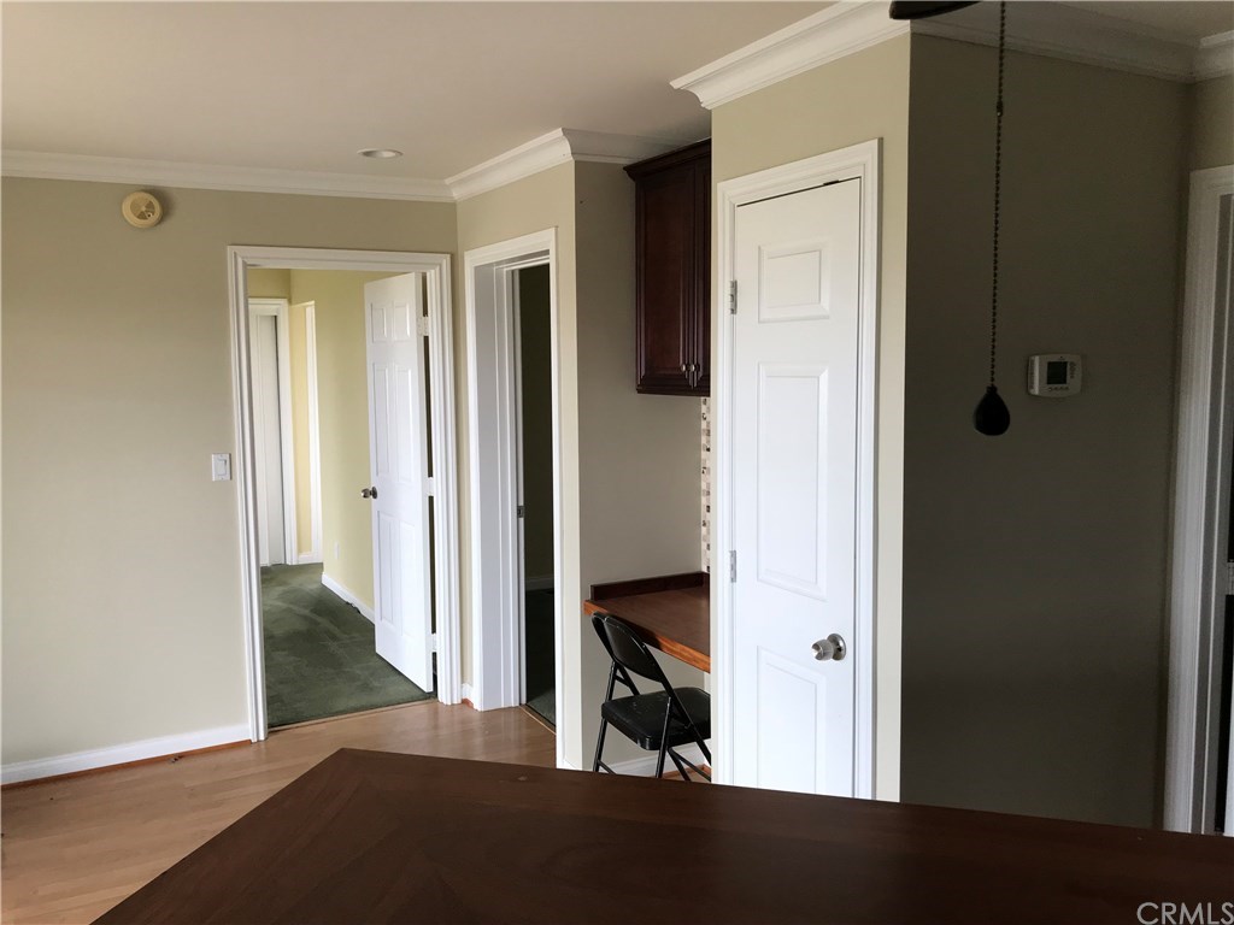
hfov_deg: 63.4
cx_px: 617
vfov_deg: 49.7
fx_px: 998
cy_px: 462
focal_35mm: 28
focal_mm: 3.99
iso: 40
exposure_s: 1/45
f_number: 1.8
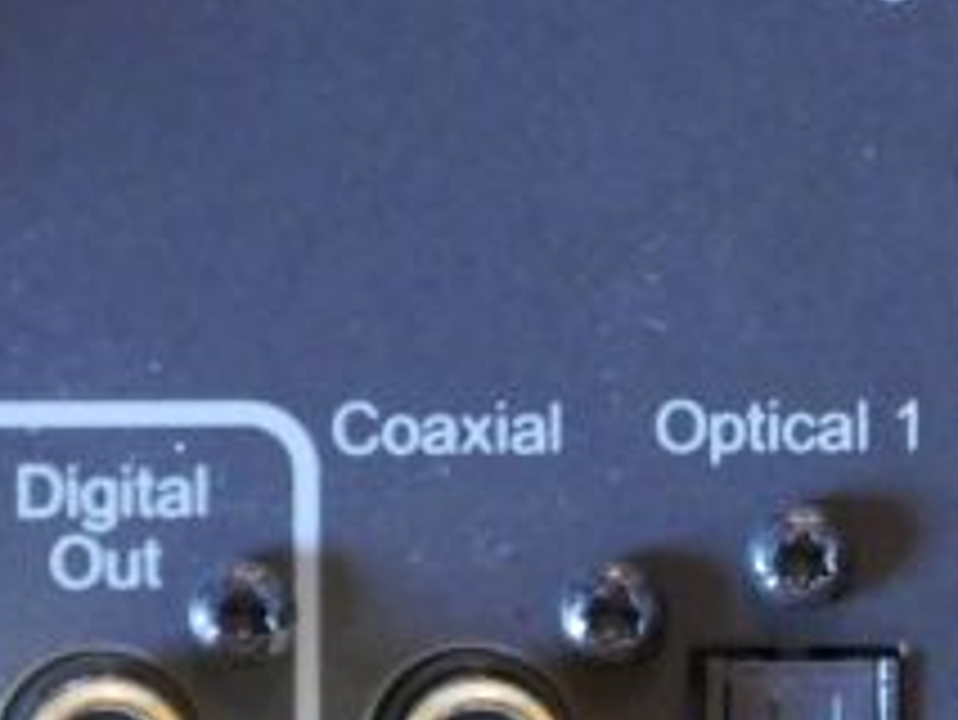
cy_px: 691
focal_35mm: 1052
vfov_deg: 1.4
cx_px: 1385
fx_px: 29131
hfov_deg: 1.9
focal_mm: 140
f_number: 5.6
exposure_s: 1/15
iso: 3200
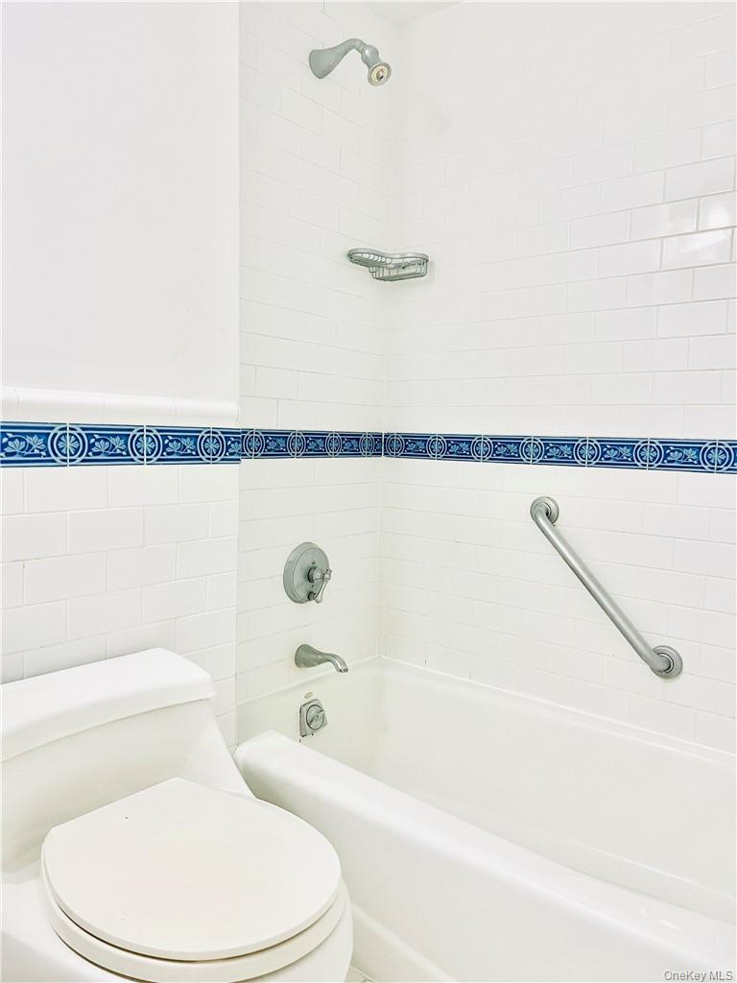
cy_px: 492
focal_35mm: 26
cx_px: 368
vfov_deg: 67.3
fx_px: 738
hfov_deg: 53.1
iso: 160
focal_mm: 5.1
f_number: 1.6
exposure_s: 1/60
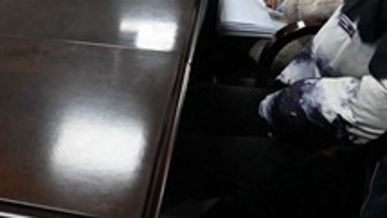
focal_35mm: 70
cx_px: -4
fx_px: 718
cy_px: 4
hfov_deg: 28.2
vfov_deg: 16.9
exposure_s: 1/125
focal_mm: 24
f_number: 8
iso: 3200
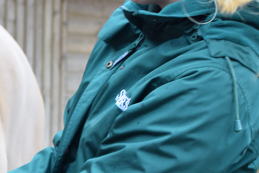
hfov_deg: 11.8
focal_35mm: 170
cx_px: -78
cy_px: 136
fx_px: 1220
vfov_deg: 8.1
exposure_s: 1/60
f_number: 4
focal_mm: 35
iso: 400
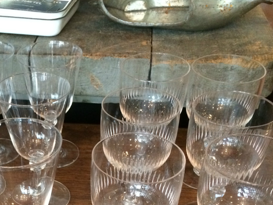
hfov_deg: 31.5
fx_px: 465
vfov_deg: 24.0
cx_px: 37
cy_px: 189
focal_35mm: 59
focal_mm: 4.12
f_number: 2.2
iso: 320
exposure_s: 1/30
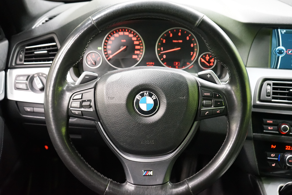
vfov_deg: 29.2
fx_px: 373
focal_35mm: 46
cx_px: 146
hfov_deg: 42.7
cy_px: 98
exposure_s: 1/30
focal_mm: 46
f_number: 5
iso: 6400
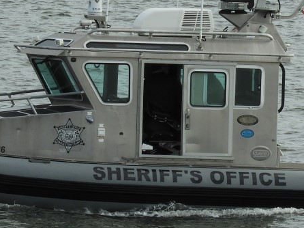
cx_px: 282
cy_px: -22
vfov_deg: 1.4
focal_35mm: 1066
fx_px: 9357
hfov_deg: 1.9
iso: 100
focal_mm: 59.1
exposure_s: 1/400
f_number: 5.5
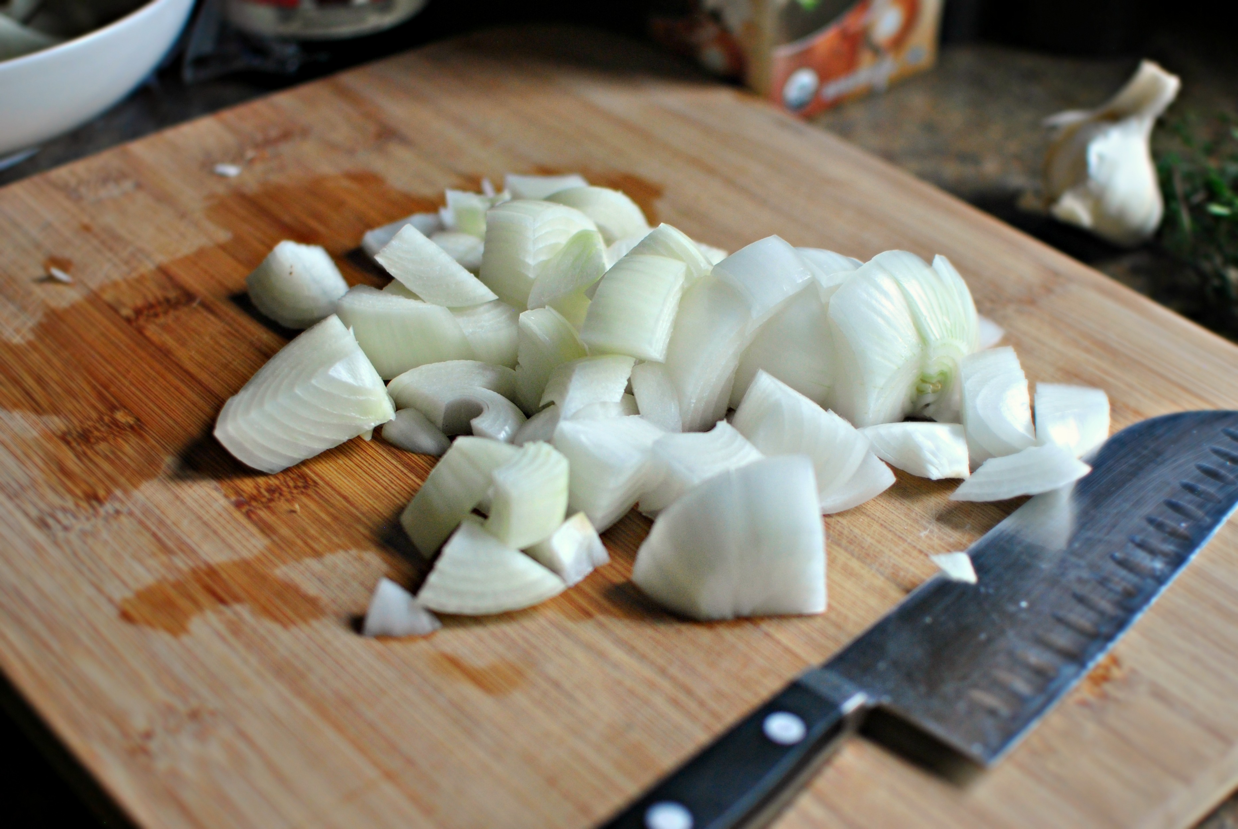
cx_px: 619
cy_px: 414
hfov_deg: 37.8
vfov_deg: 25.8
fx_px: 1808
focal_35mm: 52
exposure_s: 1/250
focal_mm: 35
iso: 400
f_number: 2.2
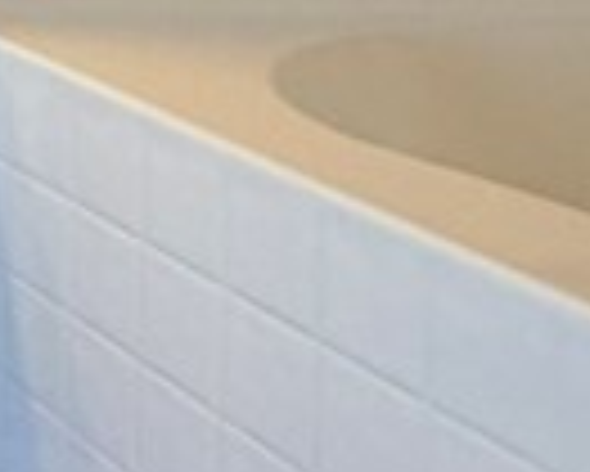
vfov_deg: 13.4
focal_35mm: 107
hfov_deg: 10.8
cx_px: -1248
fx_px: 1870
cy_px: -292
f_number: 2.2
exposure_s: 1/120
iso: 64
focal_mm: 2.22
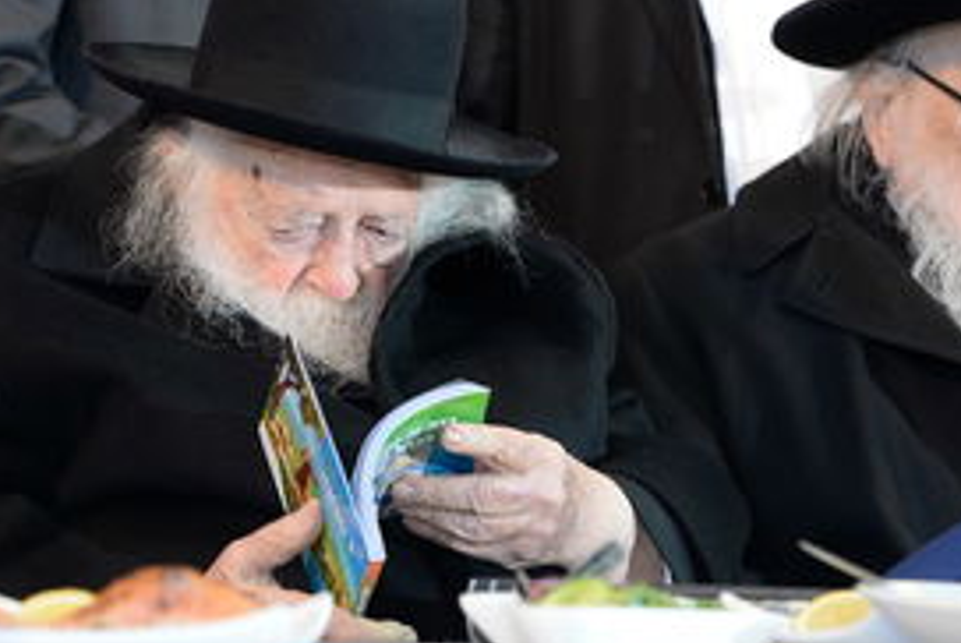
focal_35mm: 125
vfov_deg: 11.0
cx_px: 332
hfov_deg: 16.3
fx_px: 3340
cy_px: 260
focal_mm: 85
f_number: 4.5
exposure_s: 1/80
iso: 1000
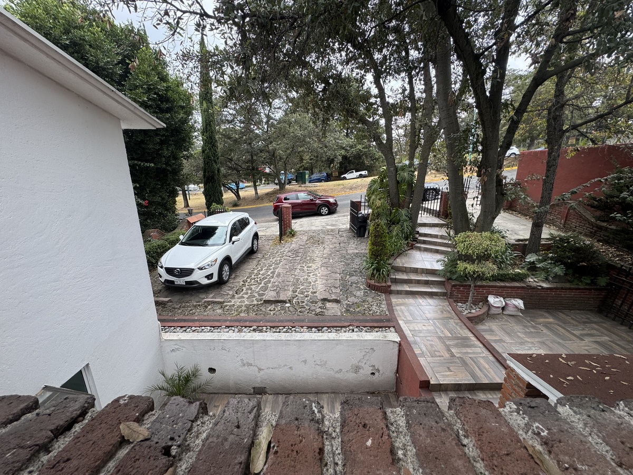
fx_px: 256
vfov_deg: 85.7
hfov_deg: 102.1
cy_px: 238
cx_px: 316
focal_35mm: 14
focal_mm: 2.22
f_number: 2.2
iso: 40
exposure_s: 1/193
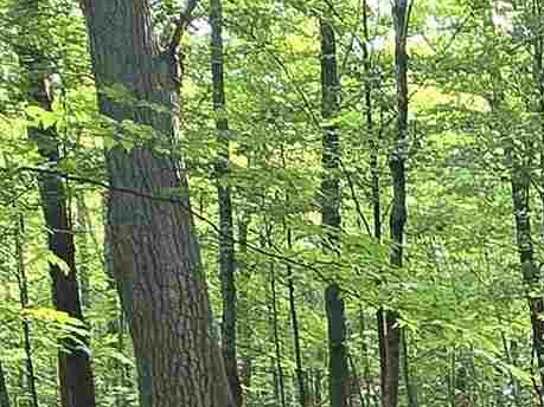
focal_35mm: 87
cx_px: 777
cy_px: 831
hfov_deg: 19.9
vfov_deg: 14.1
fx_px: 1367
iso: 80
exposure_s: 1/60
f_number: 2.2
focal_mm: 2.2
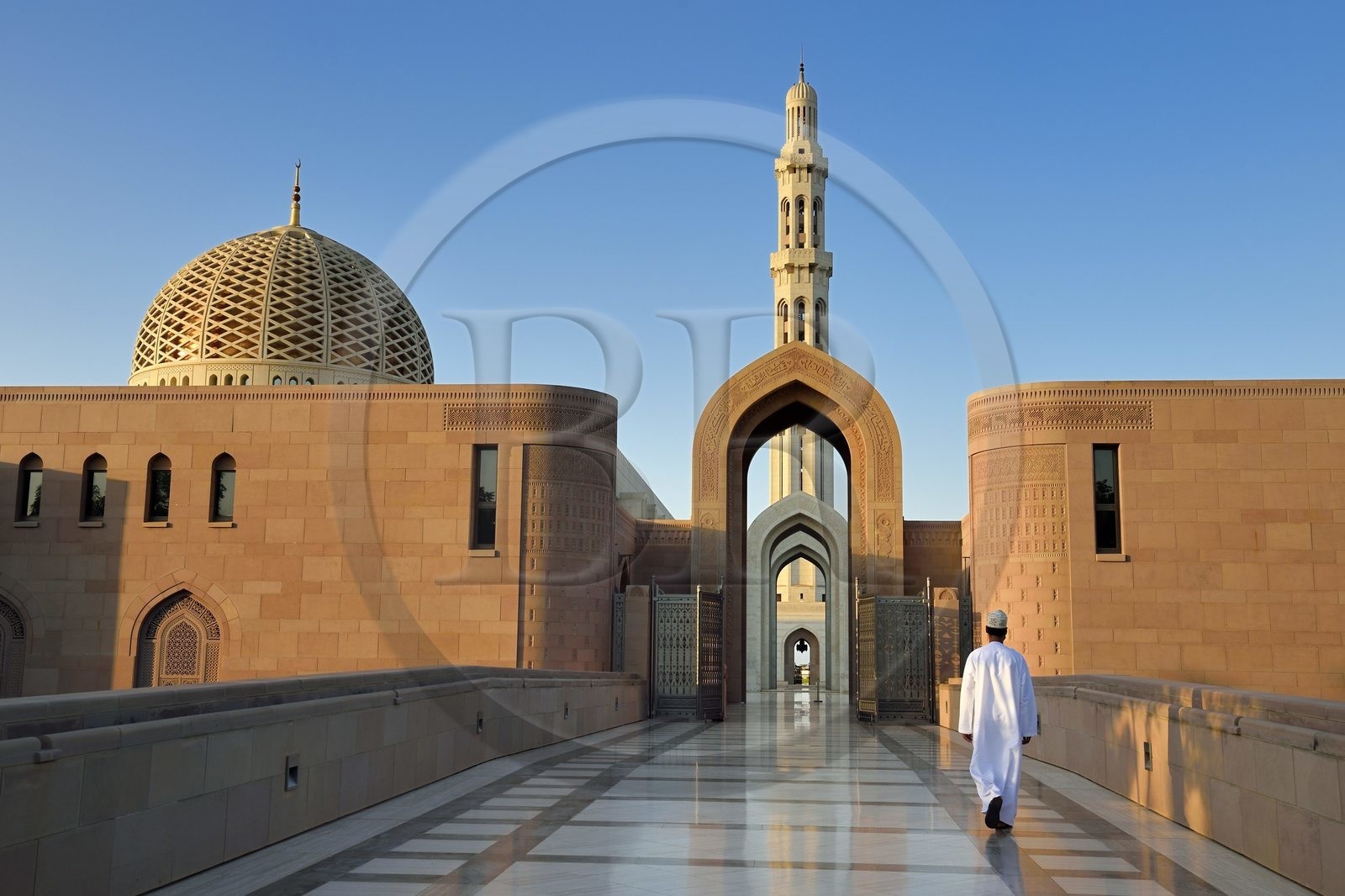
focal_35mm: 38
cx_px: 672
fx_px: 1419
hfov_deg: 50.7
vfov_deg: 35.0
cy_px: 448
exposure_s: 1/320
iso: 200
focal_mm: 38
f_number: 9
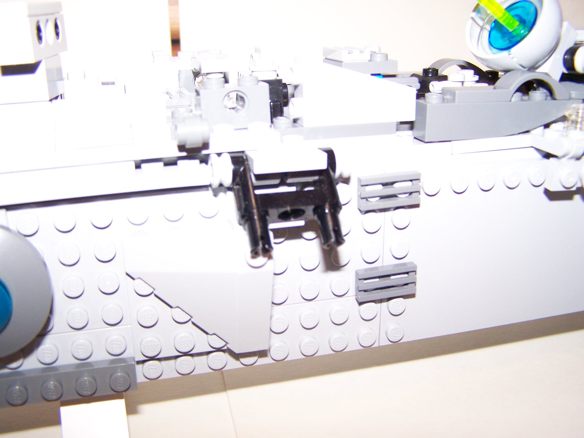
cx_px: 292
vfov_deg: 37.7
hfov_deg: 49.0
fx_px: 641
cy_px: 219
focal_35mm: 38
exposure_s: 1/60
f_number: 2.8
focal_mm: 6.3
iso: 160
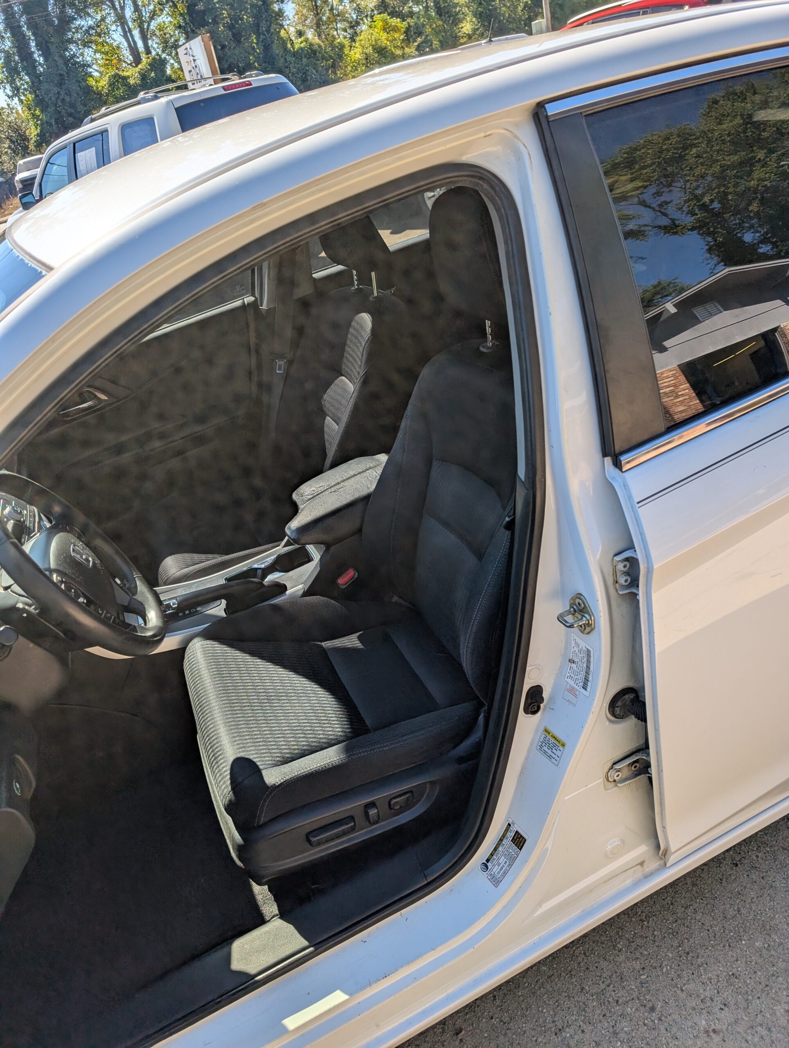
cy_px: 524
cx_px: 394
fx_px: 727
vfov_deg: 71.5
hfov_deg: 56.9
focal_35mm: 24
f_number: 1.68
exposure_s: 1/613
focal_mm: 6.9
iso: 17
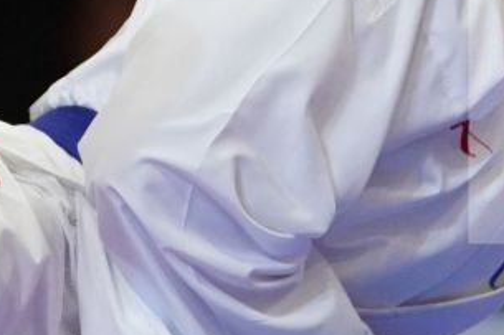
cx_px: 63
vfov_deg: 1.2
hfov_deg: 1.7
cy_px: 94
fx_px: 16510
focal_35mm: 1180
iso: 4000
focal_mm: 200
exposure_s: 1/1000
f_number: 2.8
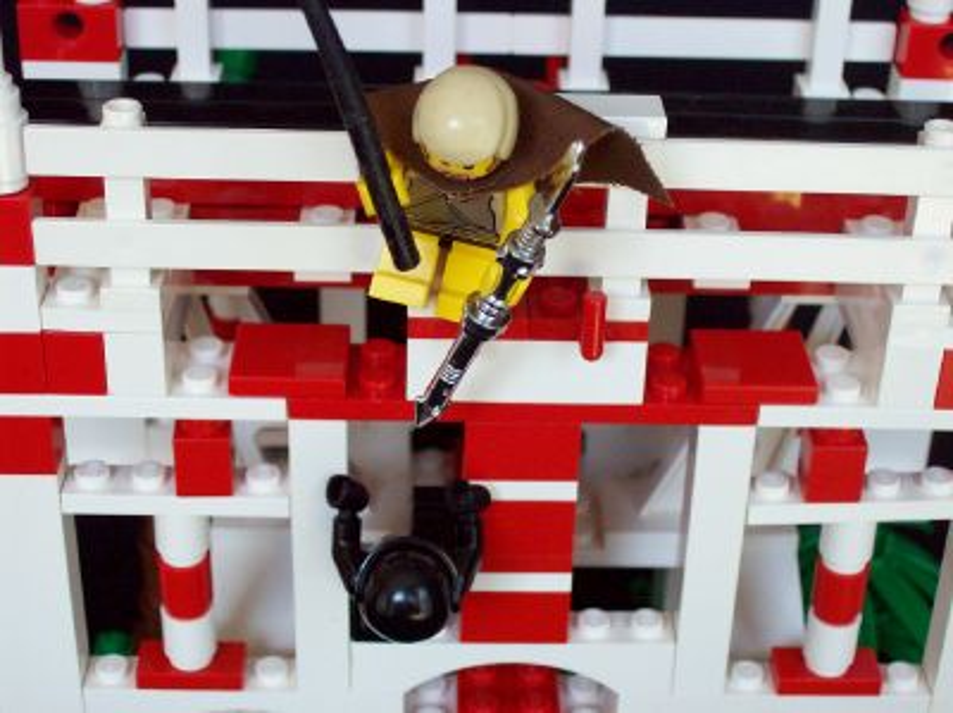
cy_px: 356
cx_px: 476
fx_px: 1925
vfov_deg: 21.0
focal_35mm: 70
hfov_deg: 27.8
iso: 160
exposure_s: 1/41.5
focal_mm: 11.6
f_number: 3.8
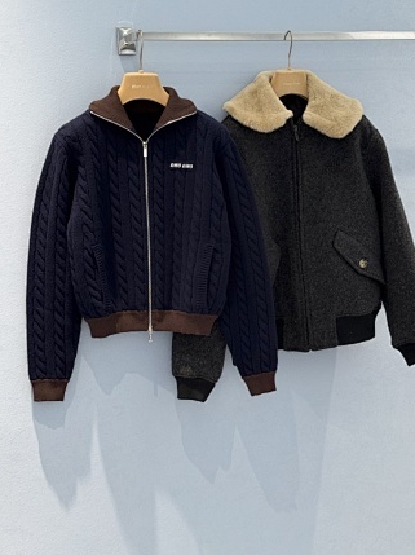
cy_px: 248
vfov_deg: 34.3
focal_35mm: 56
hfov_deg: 26.1
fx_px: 896
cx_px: 220
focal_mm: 6.76
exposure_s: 1/121
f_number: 1.78
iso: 80
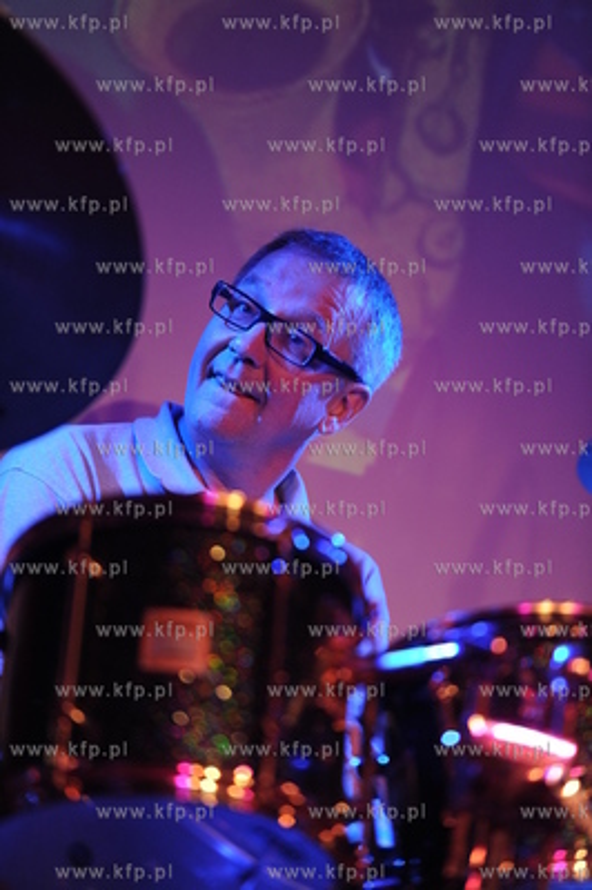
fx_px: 4942
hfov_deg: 6.9
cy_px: 445
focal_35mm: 200
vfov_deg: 10.3
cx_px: 296
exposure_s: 1/160
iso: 2000
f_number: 2.8
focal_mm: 200
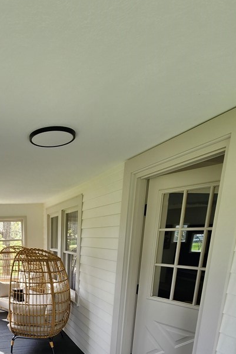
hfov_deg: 49.1
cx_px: 24
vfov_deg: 67.5
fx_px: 226
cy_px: 292
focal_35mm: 23
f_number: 2.2
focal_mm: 2.2
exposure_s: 1/120
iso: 64
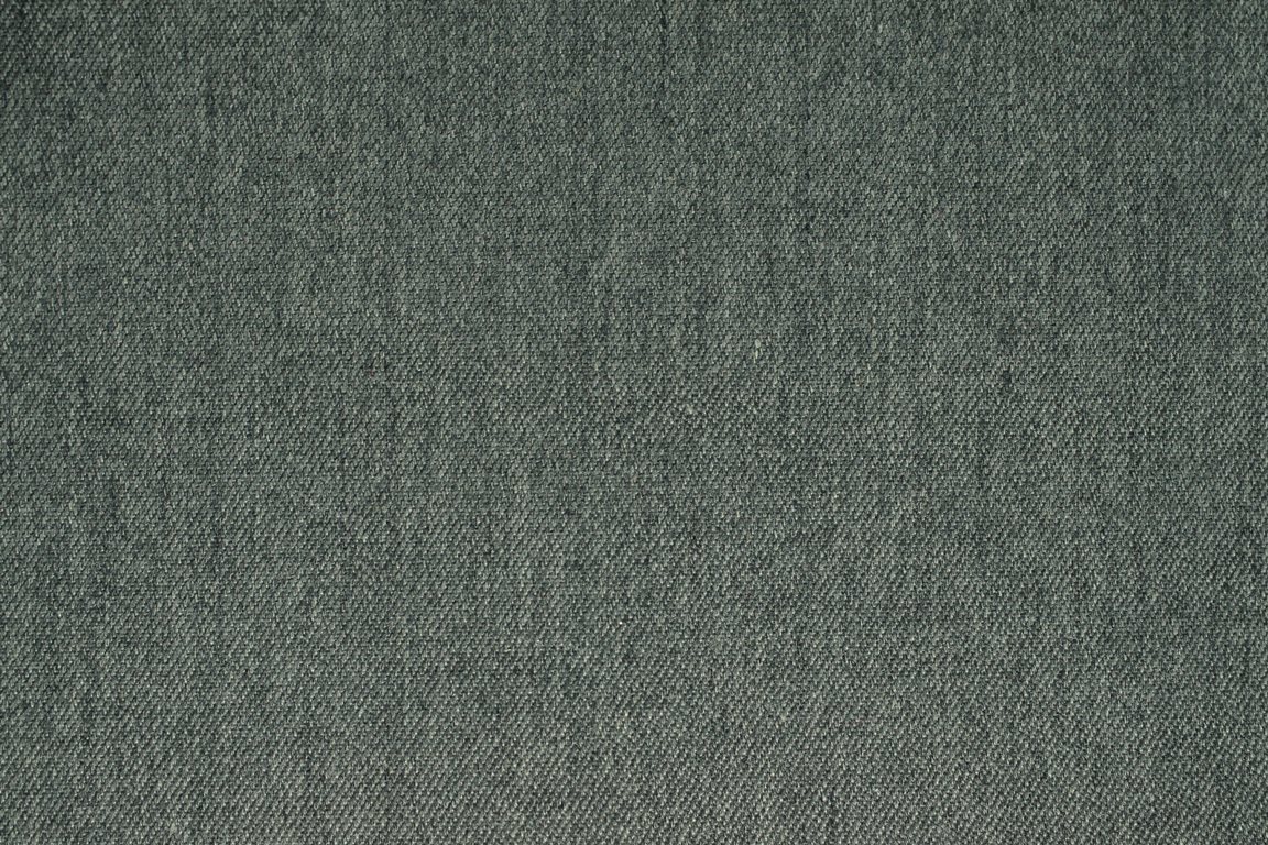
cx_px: 634
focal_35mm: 45
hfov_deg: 43.6
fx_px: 1585
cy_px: 422
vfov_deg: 29.9
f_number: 5.6
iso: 800
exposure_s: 1/160
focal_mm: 30
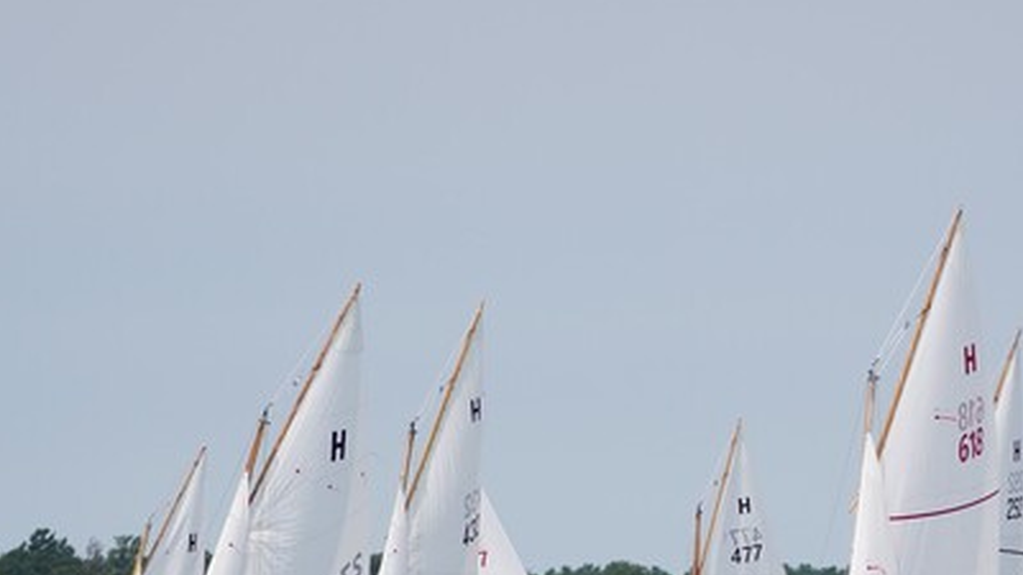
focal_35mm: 471
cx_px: 665
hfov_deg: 4.6
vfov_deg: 2.6
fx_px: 12776
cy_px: 622
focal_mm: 150
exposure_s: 1/1250
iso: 160
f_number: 5
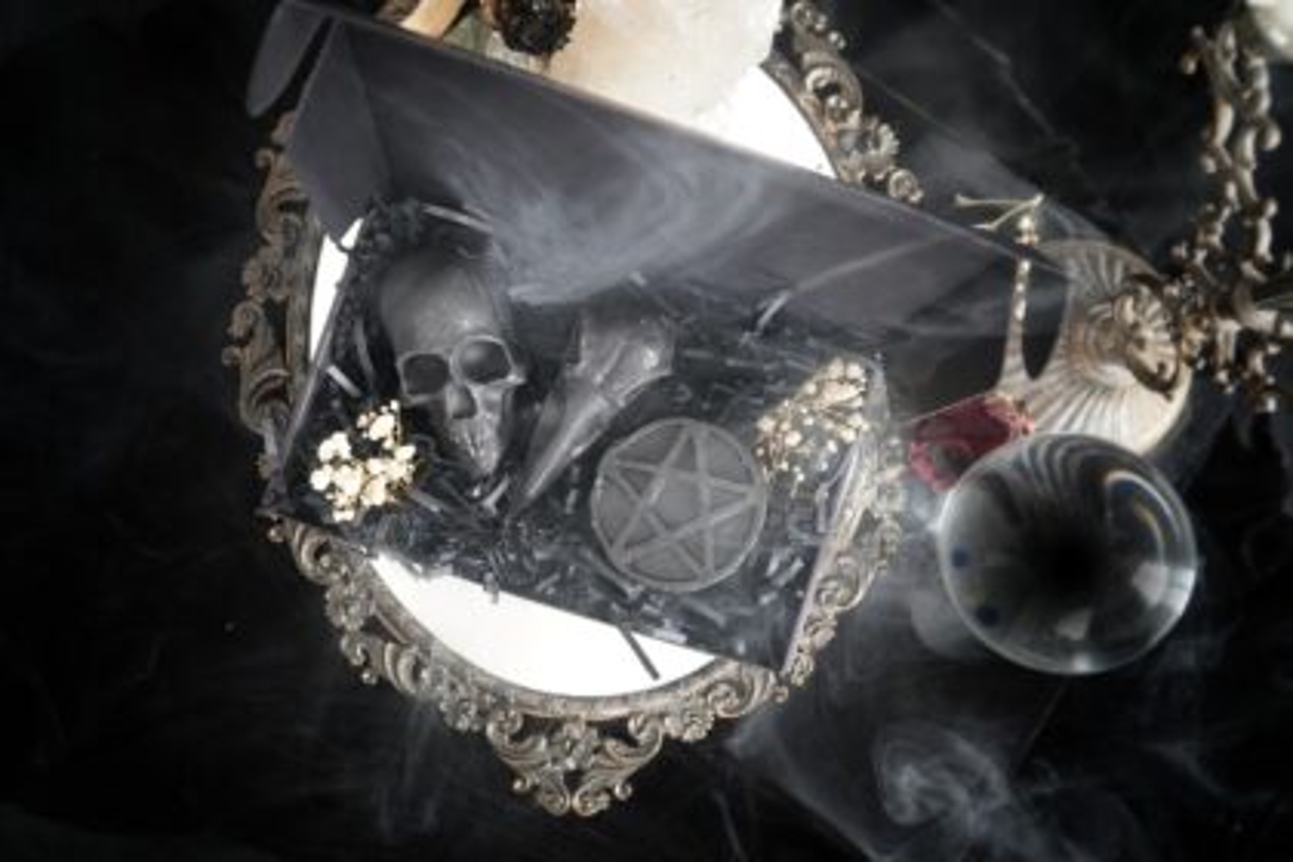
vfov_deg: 43.6
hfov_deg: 61.9
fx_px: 1077
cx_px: 646
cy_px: 431
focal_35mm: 30
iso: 1250
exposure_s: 1/60
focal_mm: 20
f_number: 4
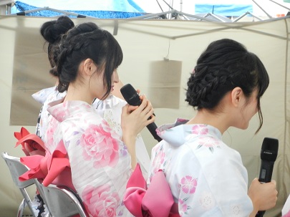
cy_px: 108
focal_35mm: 189
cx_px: 145
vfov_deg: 7.8
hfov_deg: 10.5
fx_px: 1582
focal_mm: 34
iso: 640
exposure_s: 1/160
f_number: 5.3
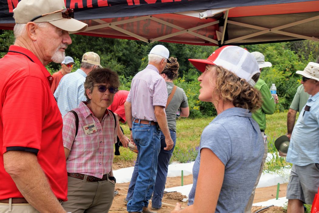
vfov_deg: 16.5
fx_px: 731
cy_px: 106
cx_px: 160
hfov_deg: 24.6
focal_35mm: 82
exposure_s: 1/160
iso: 125
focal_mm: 55
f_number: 8
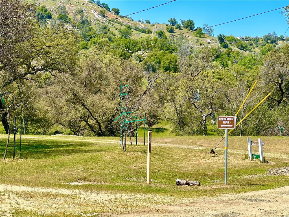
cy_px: 108
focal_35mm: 77
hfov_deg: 25.3
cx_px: 144
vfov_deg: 19.1
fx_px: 643
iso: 32
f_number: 2.8
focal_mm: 9
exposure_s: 1/457
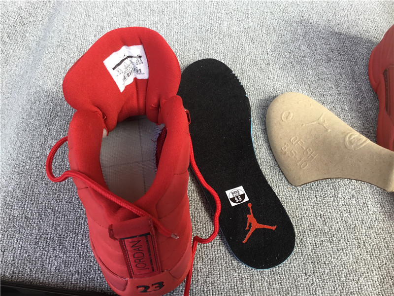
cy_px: 148
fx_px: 353
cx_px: 197
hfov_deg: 58.4
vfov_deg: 45.4
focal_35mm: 31
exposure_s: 1/103
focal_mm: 3.3
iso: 25
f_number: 2.4
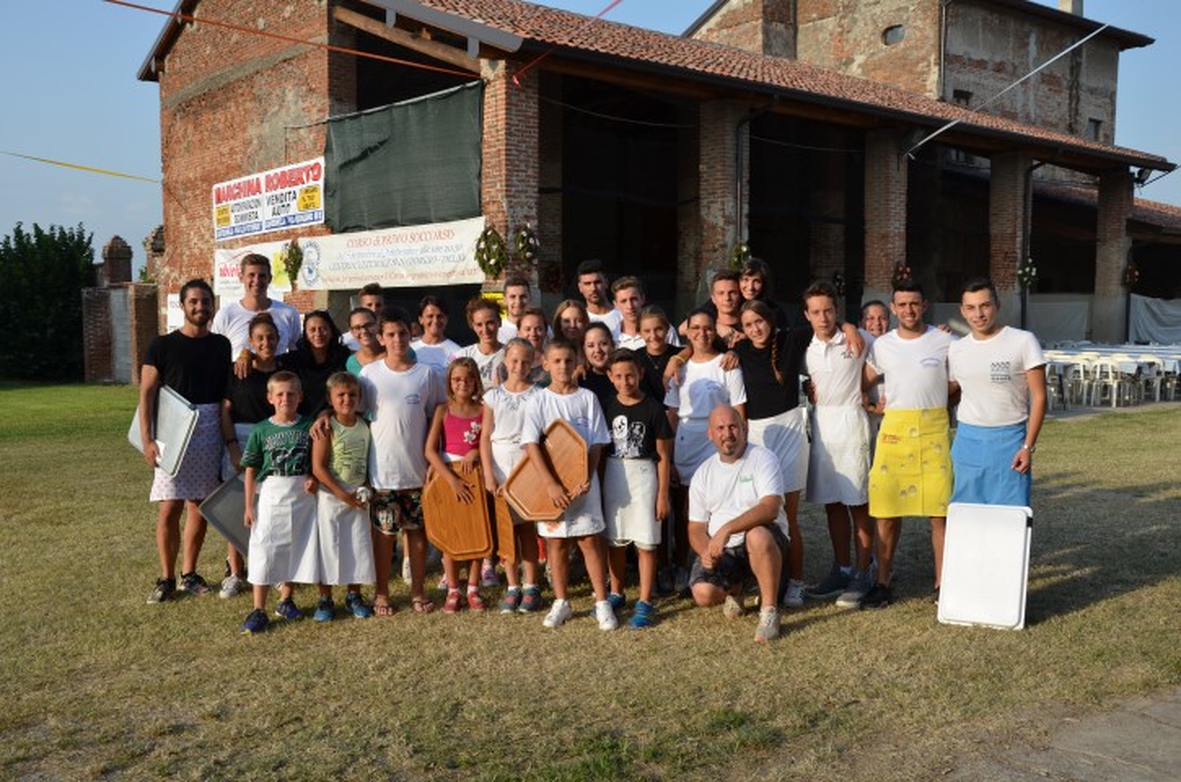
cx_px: 590
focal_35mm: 36
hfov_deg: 53.2
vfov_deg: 36.7
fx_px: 1178
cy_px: 391
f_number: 8
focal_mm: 24
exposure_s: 1/250
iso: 140
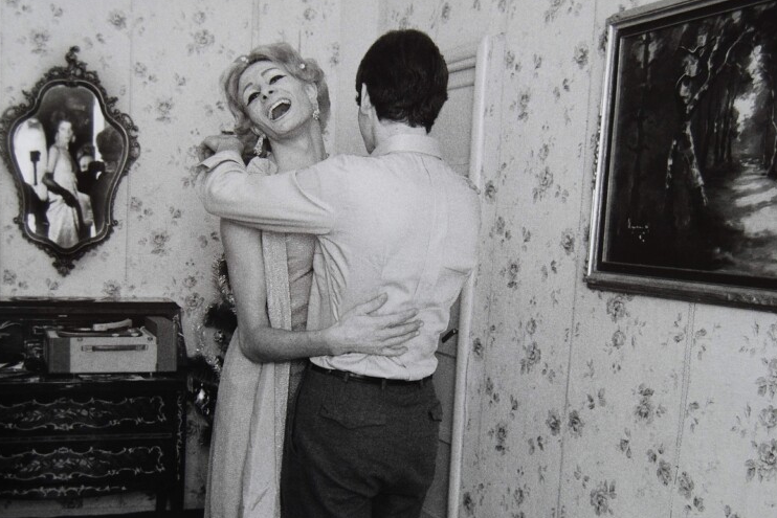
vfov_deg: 23.0
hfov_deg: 33.9
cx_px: 388
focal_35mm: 59
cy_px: 253
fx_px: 1274
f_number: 5
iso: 200
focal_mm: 38
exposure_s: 1/100
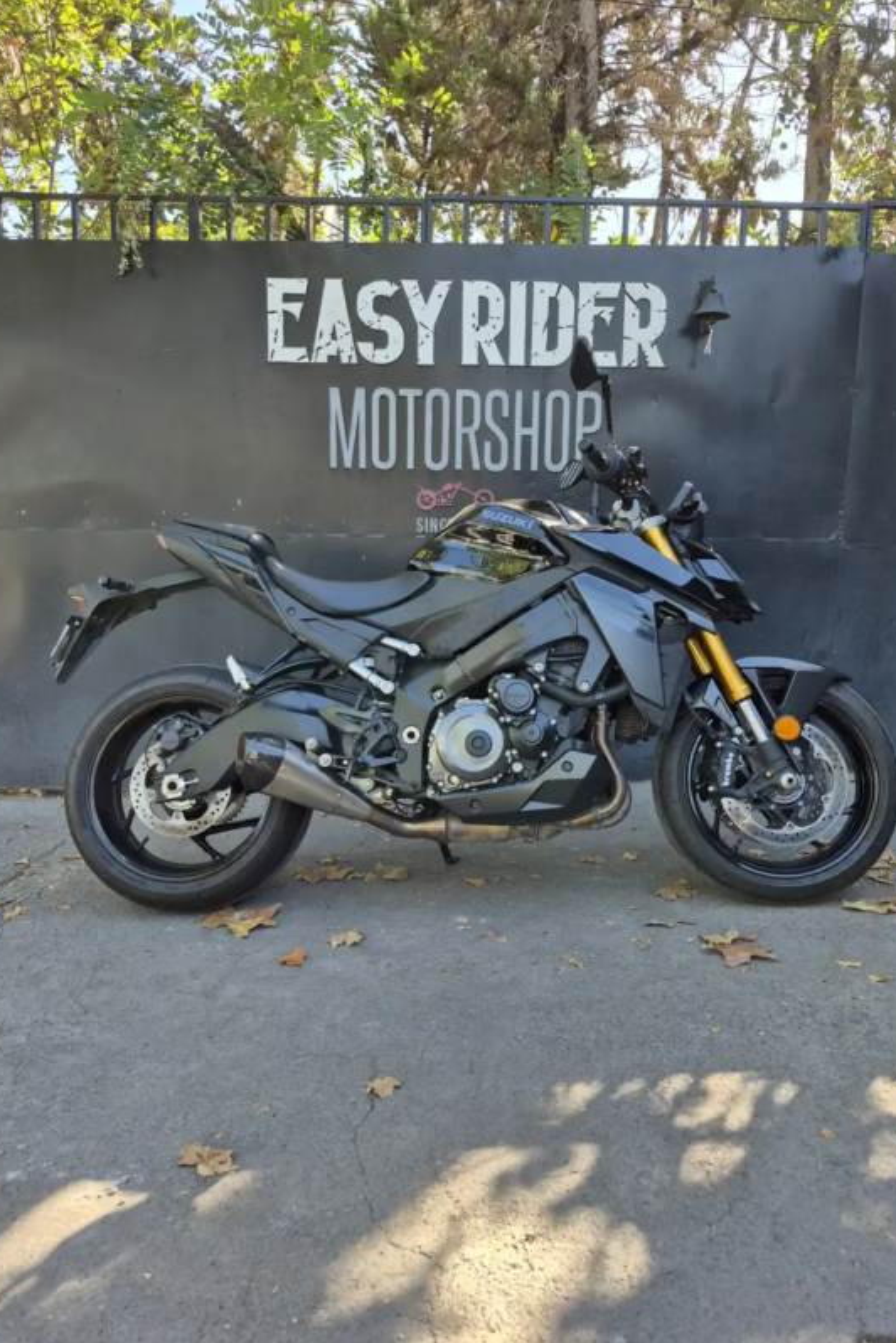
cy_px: 672
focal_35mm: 24
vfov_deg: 73.7
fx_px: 895
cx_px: 482
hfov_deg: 53.1
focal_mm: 5.4
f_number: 1.8
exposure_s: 1/211
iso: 25
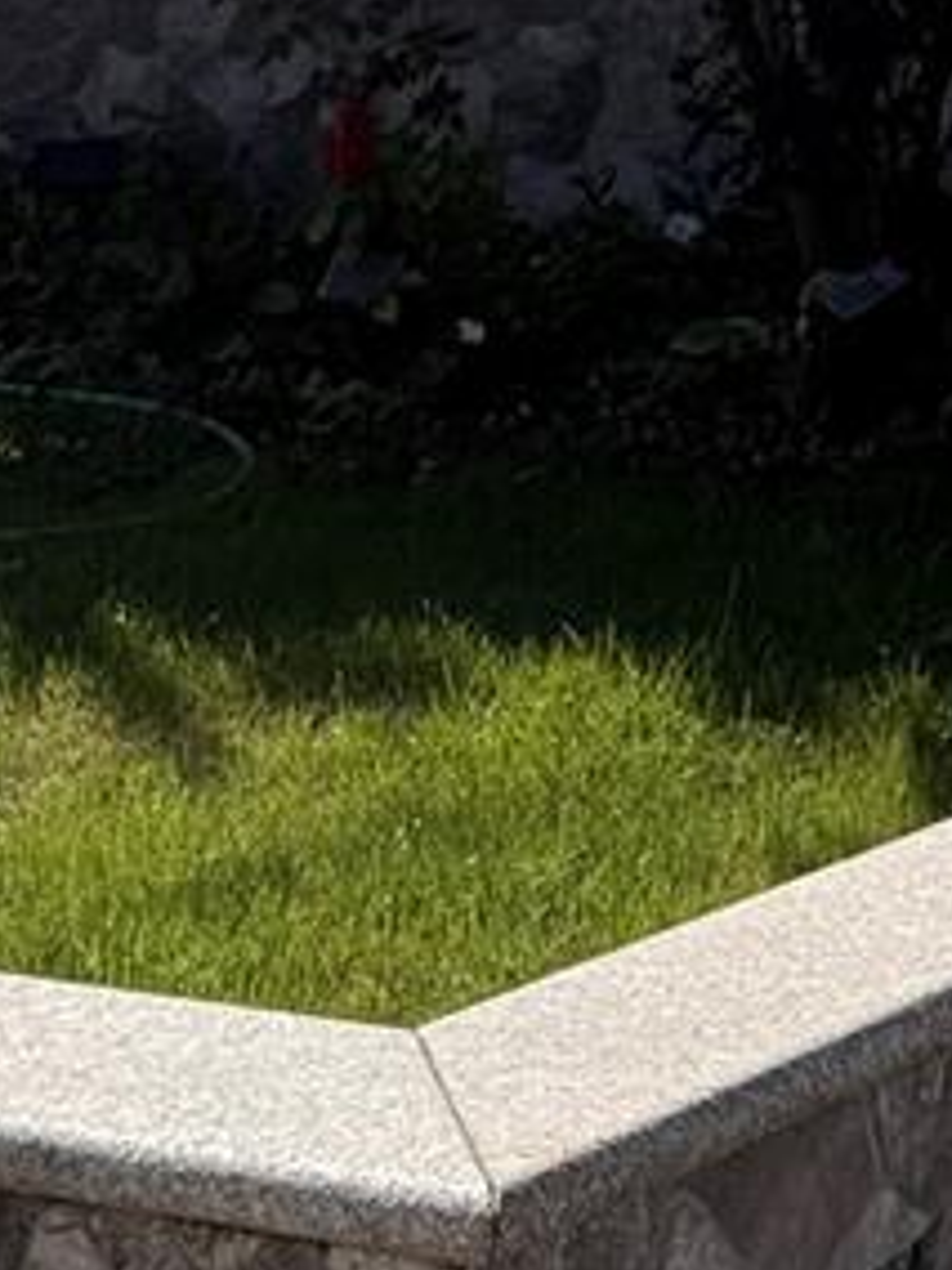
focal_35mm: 130
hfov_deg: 10.7
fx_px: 4767
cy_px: -1333
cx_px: 1689
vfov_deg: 13.0
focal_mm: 6.76
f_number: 1.78
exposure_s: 1/5714
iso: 80
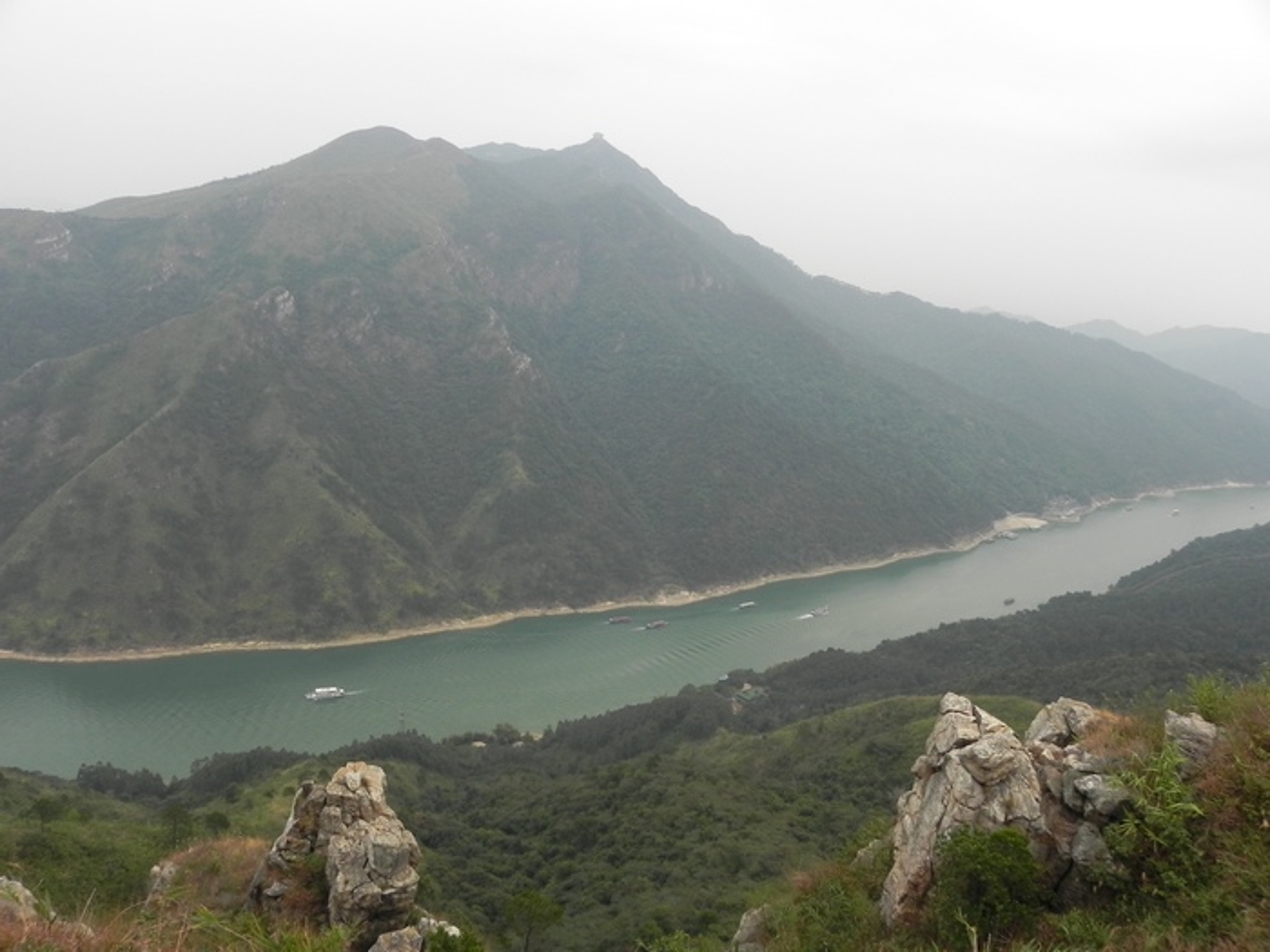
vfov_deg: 53.1
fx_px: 954
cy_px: 476
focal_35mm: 26
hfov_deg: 67.3
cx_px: 635
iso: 160
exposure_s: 1/267
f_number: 6.3
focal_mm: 4.6
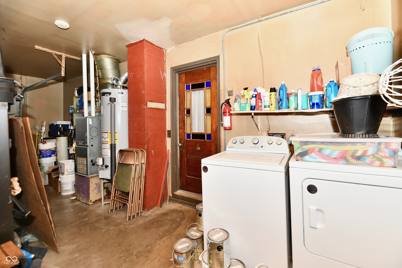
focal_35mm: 14
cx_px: 201
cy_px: 134
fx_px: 156
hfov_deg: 104.3
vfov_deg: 81.2
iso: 640
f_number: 6.3
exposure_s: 1/60
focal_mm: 14
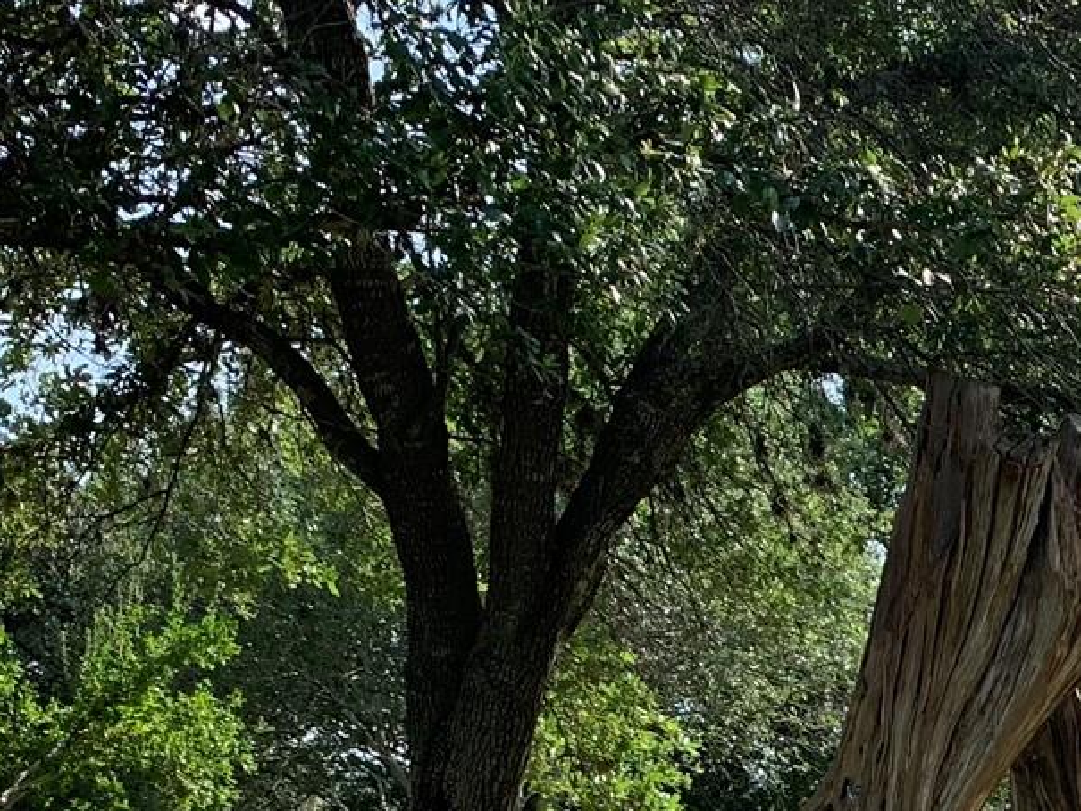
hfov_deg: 20.4
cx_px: 1390
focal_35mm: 88
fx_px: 2749
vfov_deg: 15.6
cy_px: 1168
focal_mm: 4.25
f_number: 1.8
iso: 25
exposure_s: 1/656
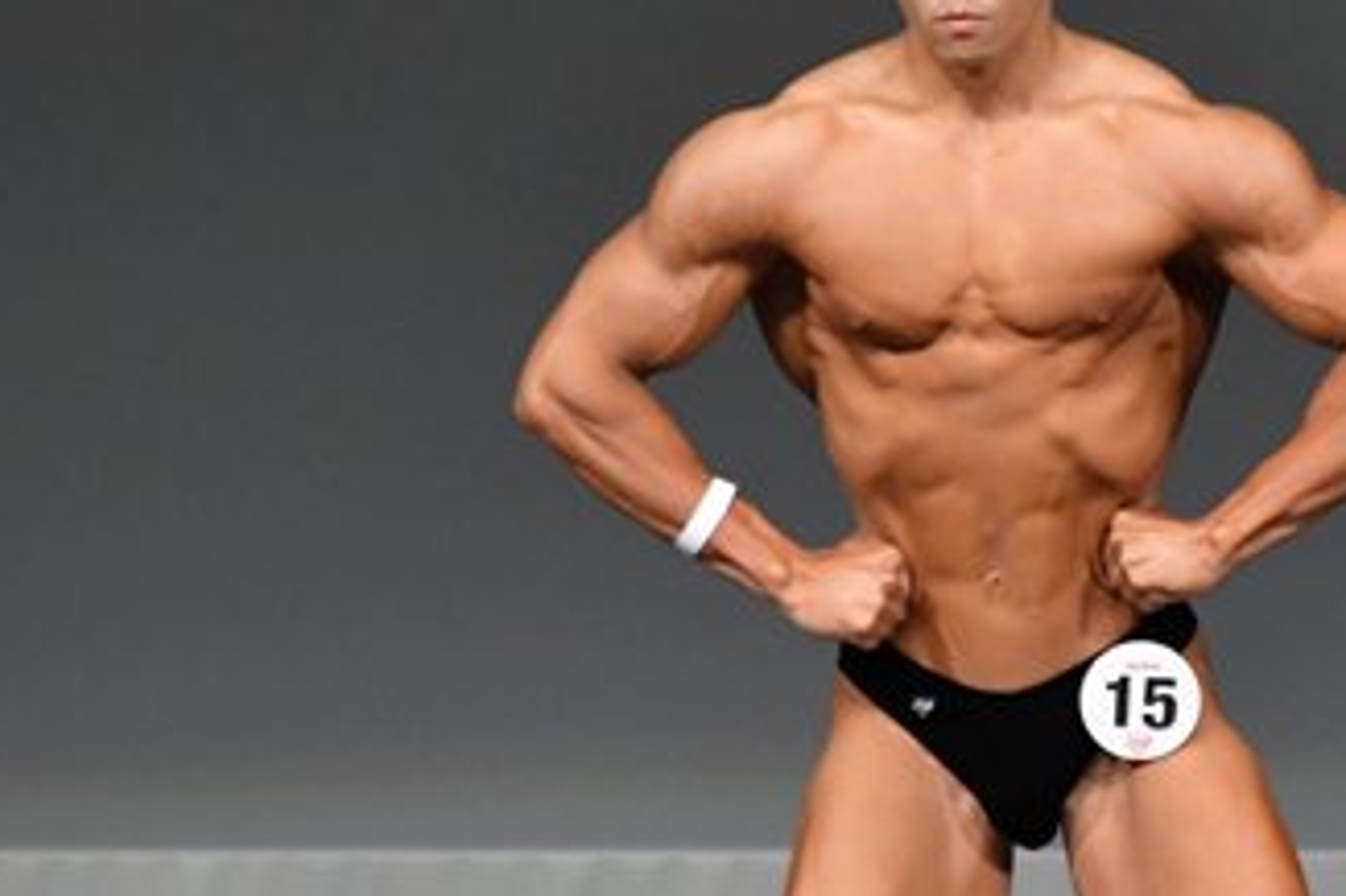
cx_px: 1311
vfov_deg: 1.3
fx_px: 39984
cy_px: 727
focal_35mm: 1070
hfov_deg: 1.9
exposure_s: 1/400
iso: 4000
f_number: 5.6
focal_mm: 300
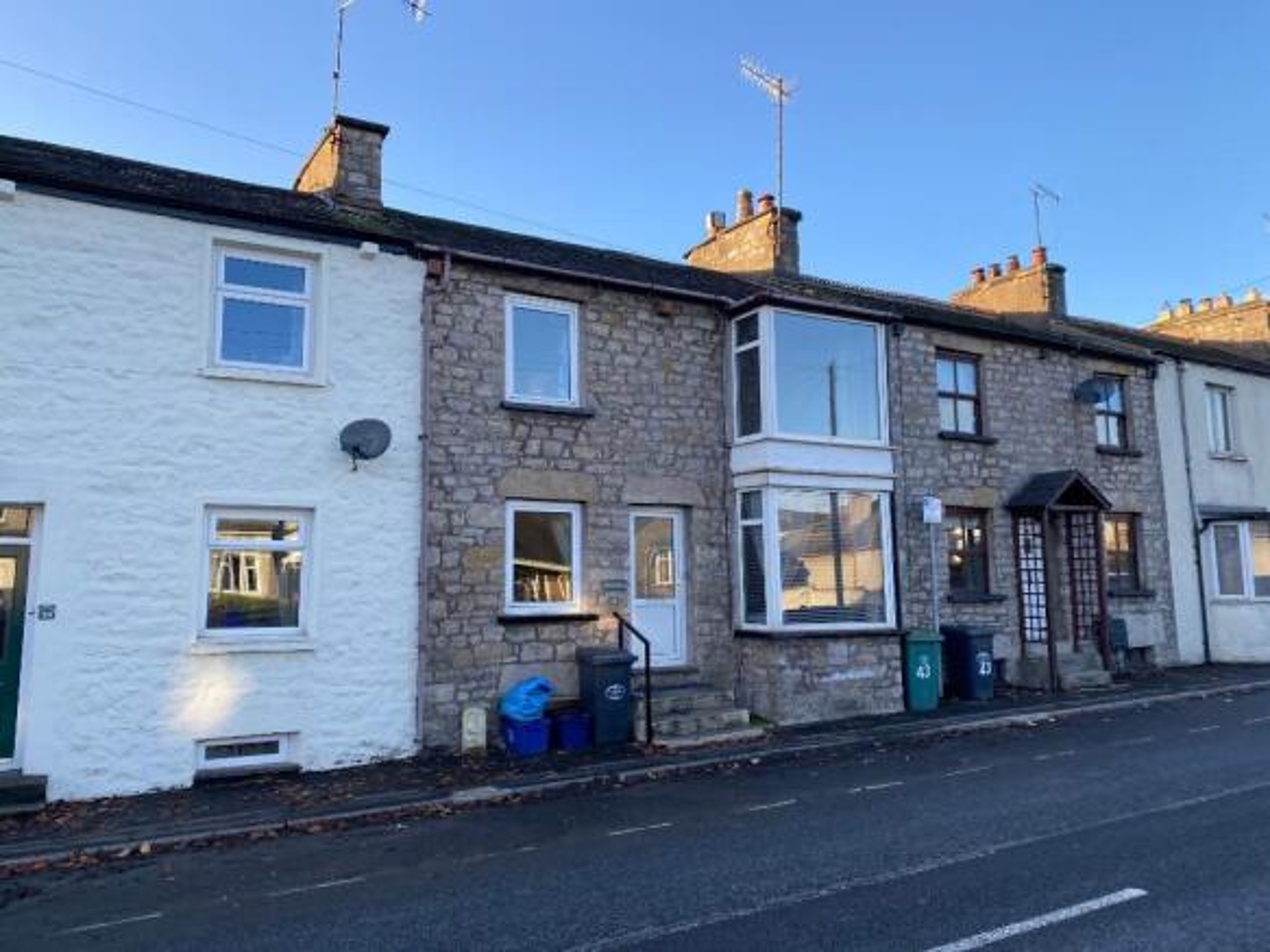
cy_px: 476
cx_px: 635
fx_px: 954
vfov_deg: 53.0
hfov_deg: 67.3
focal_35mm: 26
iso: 32
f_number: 1.8
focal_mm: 4.25
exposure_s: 1/467
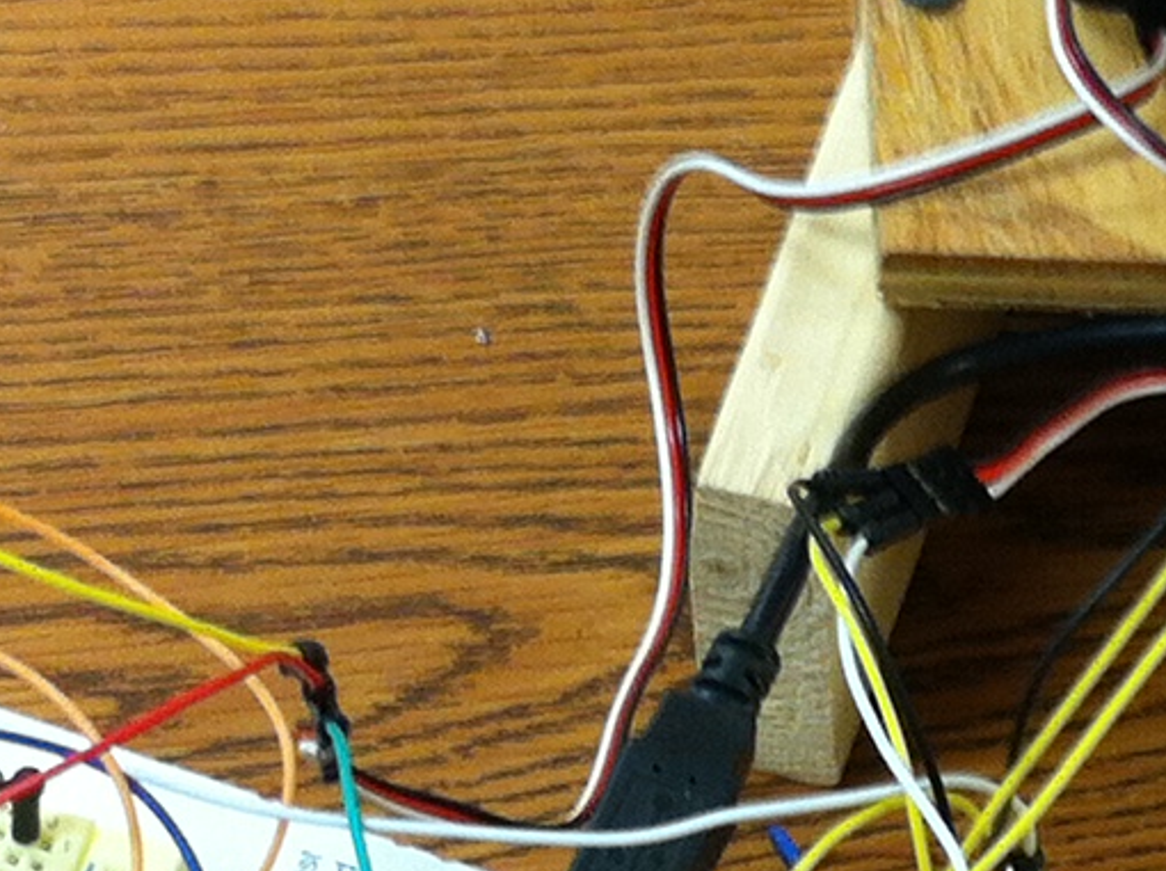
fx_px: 5987
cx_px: 1253
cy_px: 245
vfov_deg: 8.3
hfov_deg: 11.0
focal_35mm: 178
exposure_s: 1/20
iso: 80
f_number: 2.8
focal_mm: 3.85
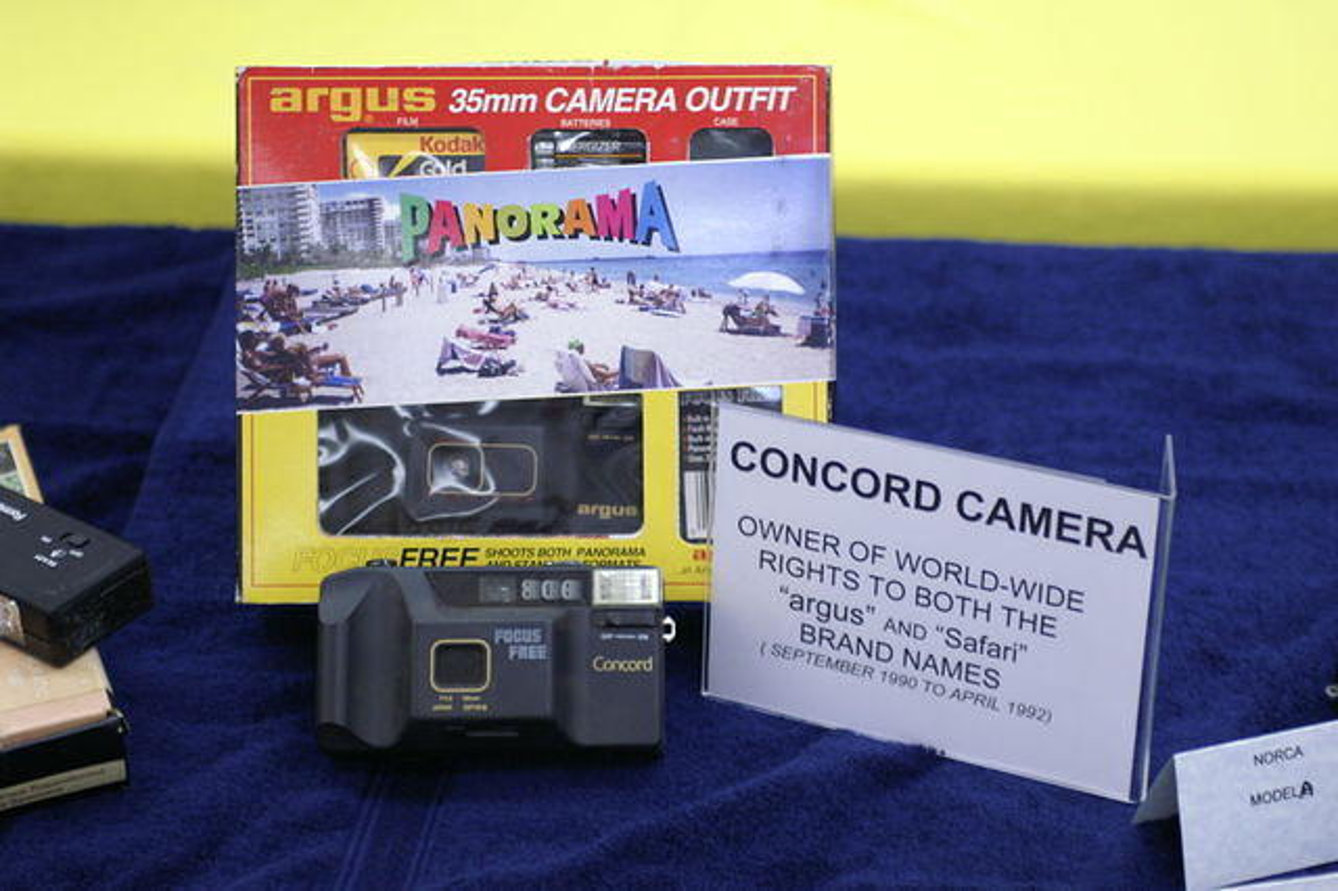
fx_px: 3343
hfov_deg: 22.6
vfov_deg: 15.2
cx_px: 669
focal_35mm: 90
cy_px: 446
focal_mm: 60
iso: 400
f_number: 2.8
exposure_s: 1/100
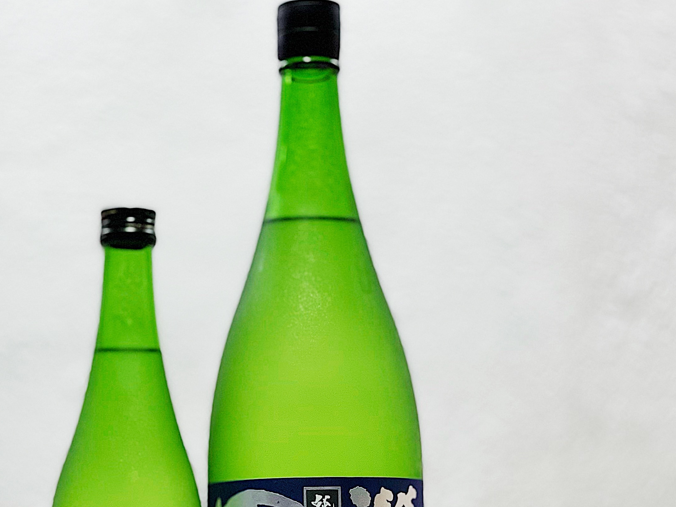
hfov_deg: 20.2
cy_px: 413
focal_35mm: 97
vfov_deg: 15.1
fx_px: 1894
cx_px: 228
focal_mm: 6
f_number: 2
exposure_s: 1/122
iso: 125
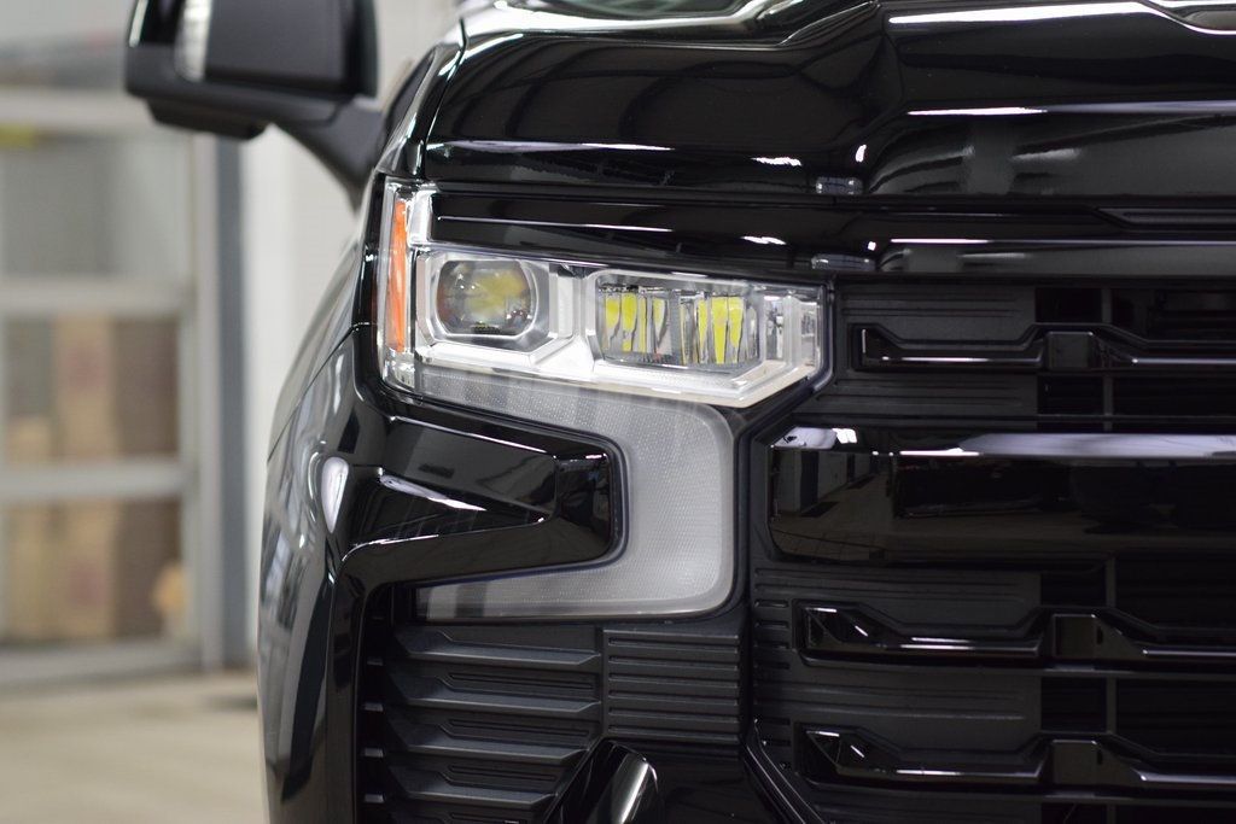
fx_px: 3605
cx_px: 618
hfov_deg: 19.5
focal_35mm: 105
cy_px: 412
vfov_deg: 13.0
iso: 1600
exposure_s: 1/125
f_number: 3.2
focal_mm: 70
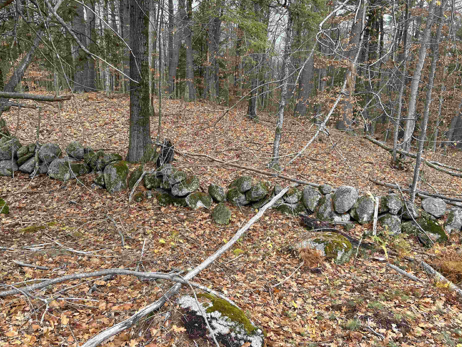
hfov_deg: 65.3
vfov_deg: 51.4
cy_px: 171
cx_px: 224
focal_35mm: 27
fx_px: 360
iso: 40
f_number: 1.5
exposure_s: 1/249
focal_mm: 5.7
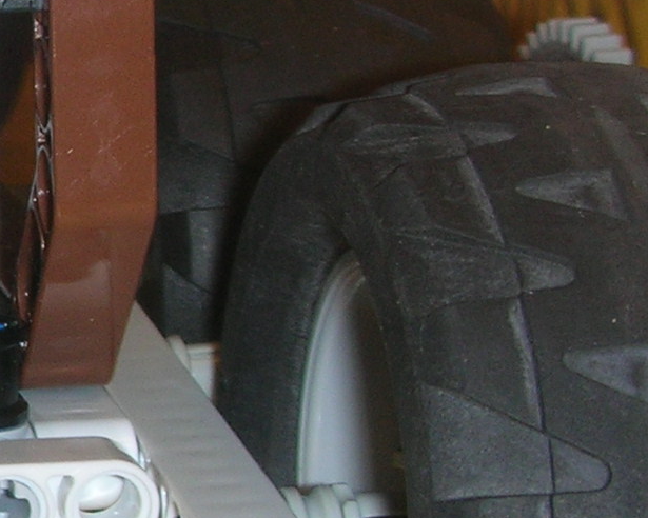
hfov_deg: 12.0
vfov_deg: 10.7
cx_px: -608
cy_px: 317
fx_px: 2762
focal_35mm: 144
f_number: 3
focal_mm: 5.8
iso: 50
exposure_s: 1/60.1
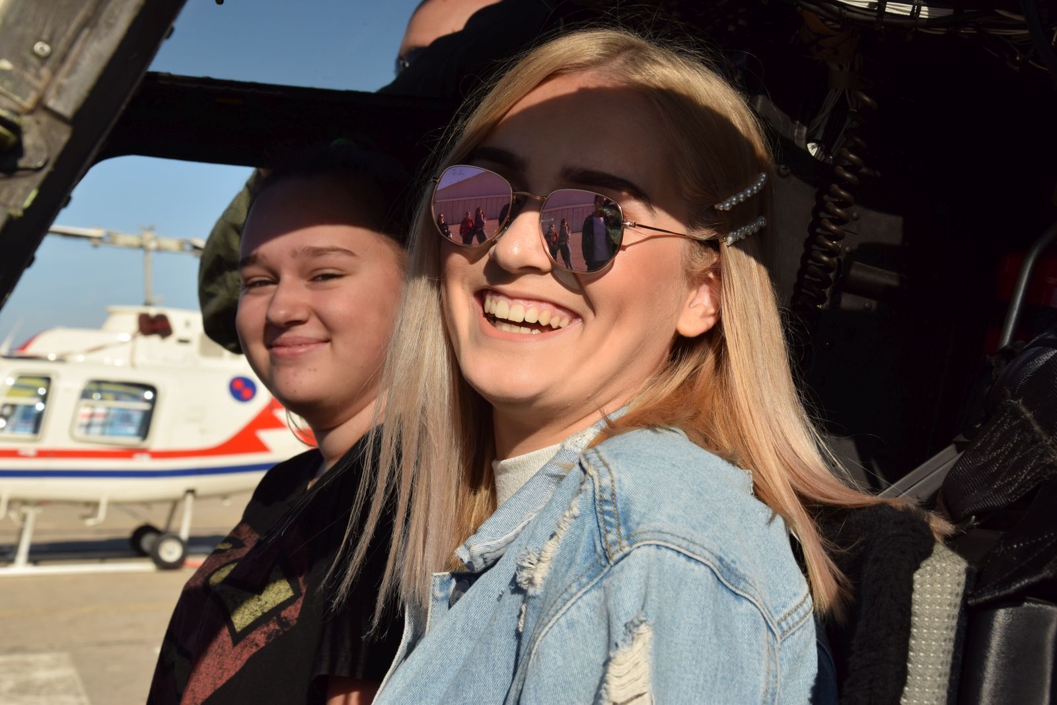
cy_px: 352
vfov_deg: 20.2
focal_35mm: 68
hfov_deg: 29.9
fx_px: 1982
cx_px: 528
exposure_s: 1/400
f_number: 10
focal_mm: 45
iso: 100
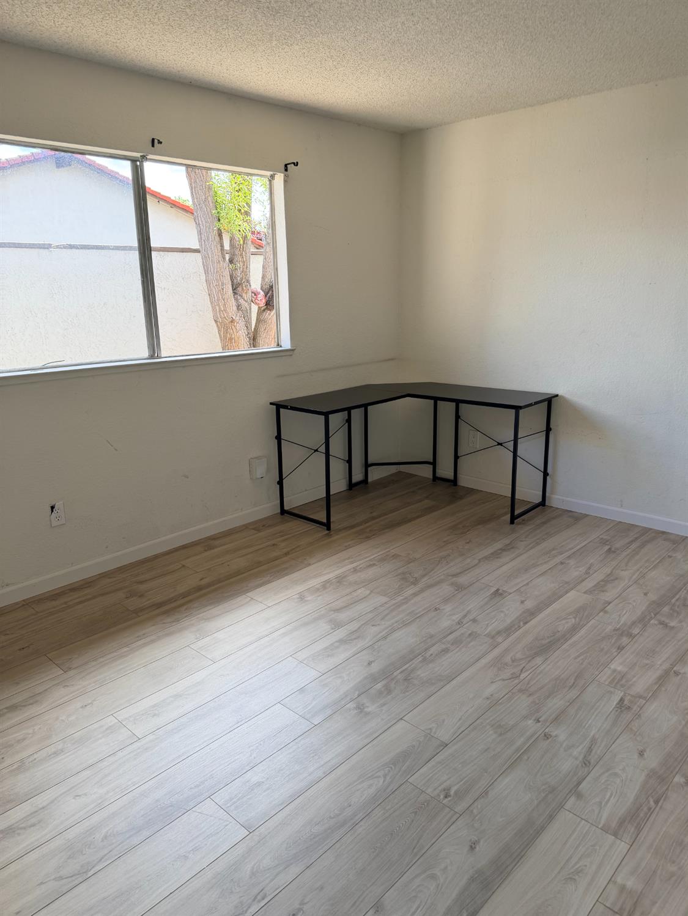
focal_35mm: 24
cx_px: 344
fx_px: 636
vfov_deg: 71.6
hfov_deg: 56.8
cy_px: 458
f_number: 1.78
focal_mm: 6.76
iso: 80
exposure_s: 1/270
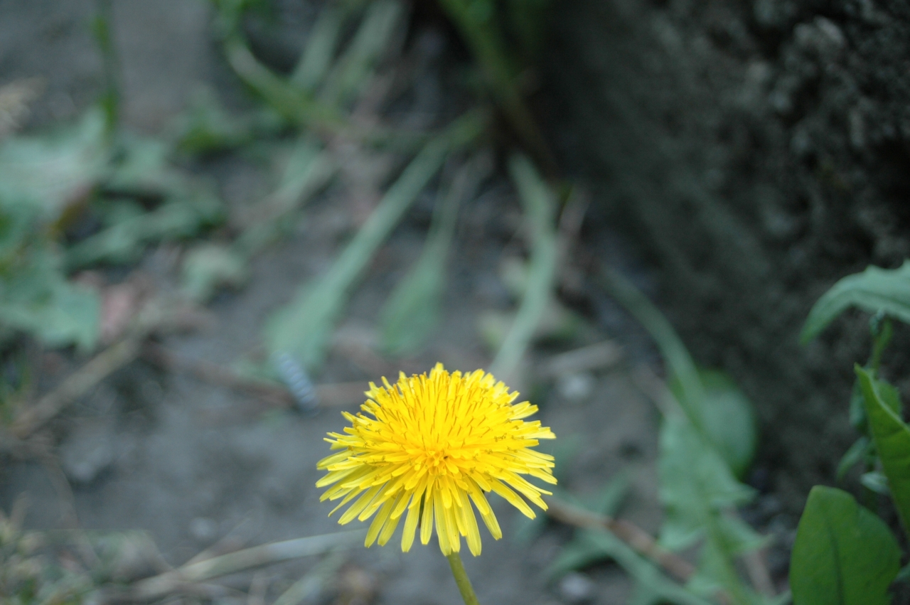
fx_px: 1894
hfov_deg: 27.0
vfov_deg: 18.1
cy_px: 302
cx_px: 455
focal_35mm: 75
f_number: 6.3
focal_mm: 50
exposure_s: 1/160
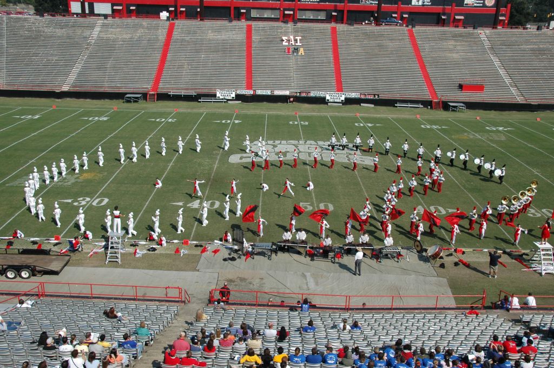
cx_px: 277
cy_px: 184
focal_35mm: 36
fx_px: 553
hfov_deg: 53.2
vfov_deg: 36.8
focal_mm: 24
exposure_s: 1/400
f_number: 10
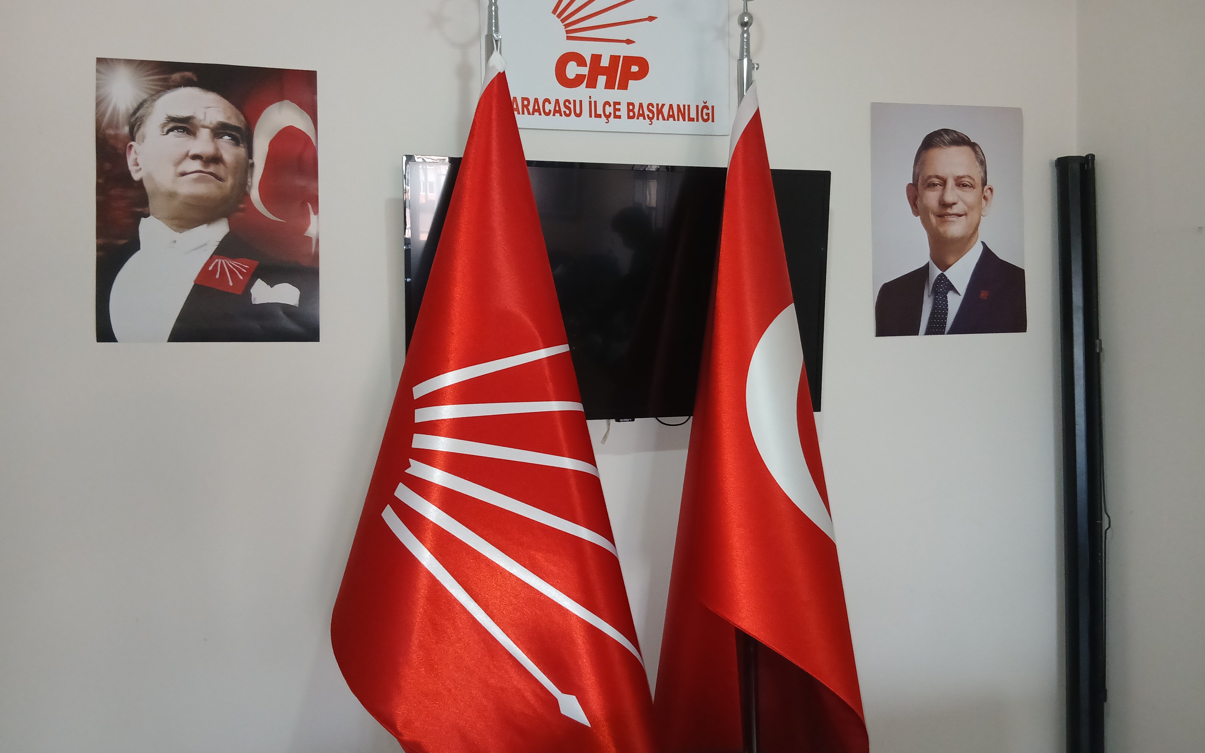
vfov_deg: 44.5
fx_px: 920
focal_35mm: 28
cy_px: 330
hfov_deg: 66.5
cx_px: 598
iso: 250
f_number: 1.8
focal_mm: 3.98
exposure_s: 1/50
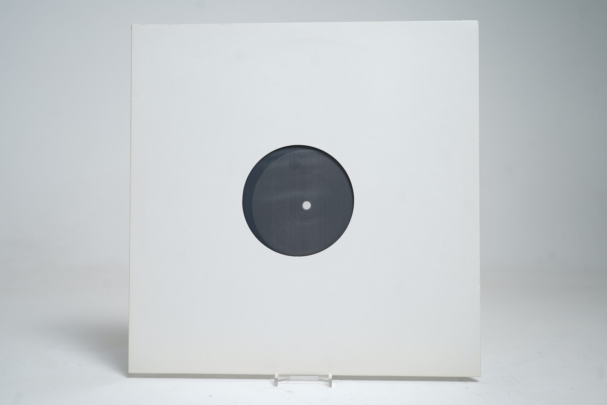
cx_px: 304
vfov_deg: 38.9
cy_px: 202
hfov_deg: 55.8
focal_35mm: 34
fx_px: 573
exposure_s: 1/8
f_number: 5
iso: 64
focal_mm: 34
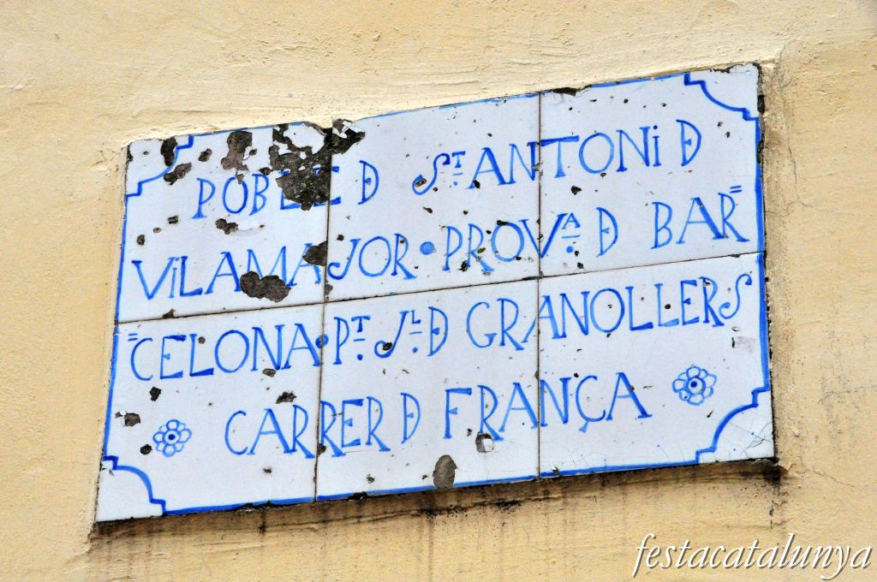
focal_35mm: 112
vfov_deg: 12.1
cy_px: 291
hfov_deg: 18.2
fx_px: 2737
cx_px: 438
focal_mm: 75
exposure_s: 1/640
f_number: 13
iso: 2000
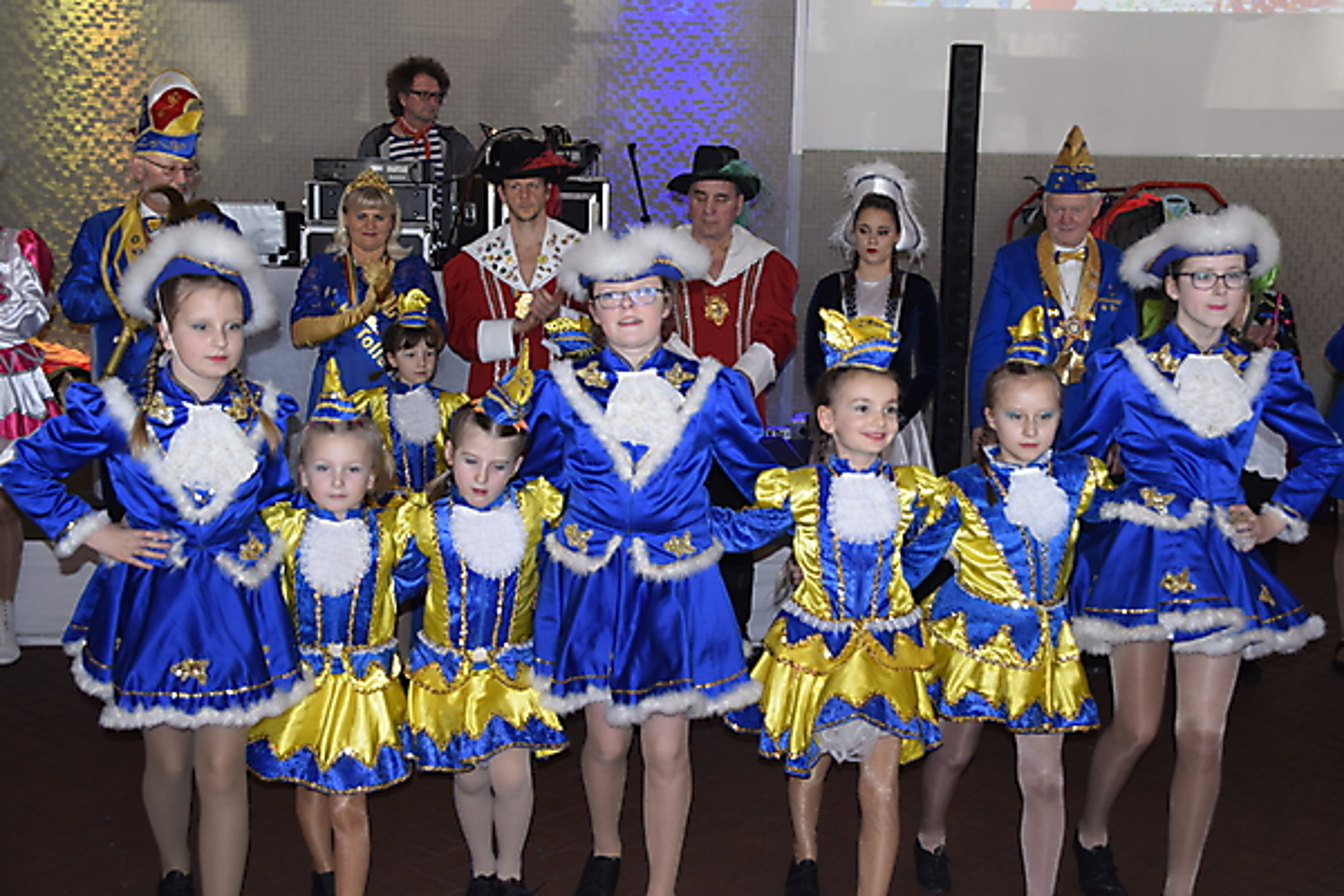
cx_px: 672
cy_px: 448
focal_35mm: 45
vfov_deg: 29.9
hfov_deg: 43.6
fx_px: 1680
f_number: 4.5
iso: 800
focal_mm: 30
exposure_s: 1/80
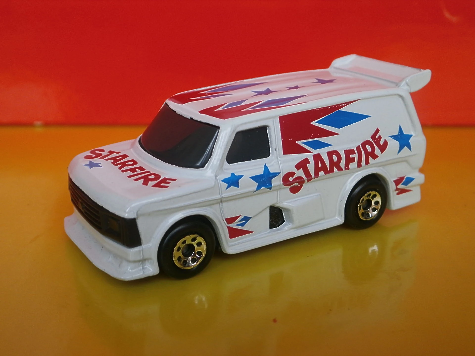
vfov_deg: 30.9
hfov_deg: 40.4
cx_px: 238
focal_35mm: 47
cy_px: 178
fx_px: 645
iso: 125
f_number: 3.4
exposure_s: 1/80
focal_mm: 8.3
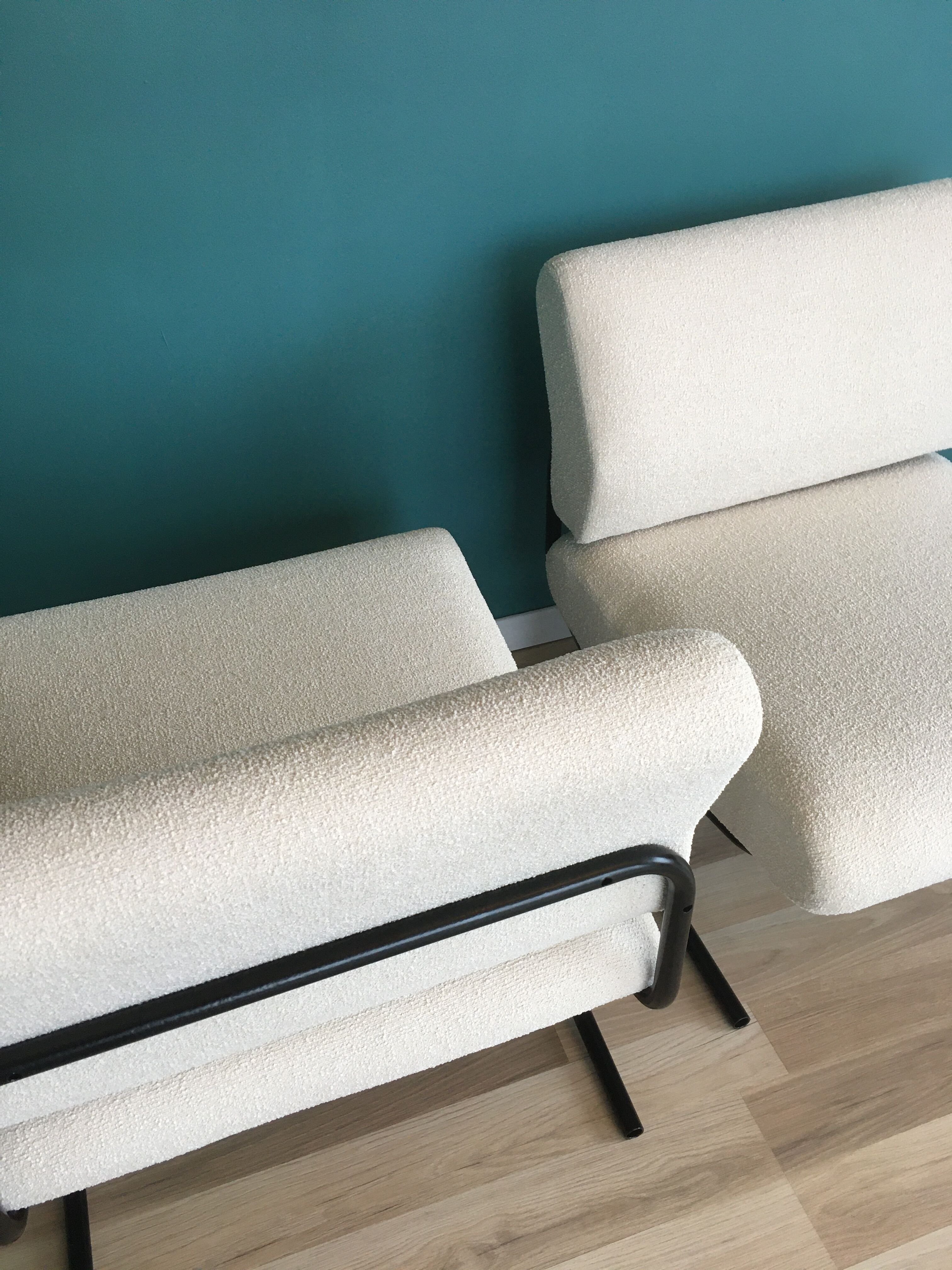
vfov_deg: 61.7
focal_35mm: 29
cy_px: 635
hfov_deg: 48.2
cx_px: 476
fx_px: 1063
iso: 50
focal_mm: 4.15
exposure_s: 1/33
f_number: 2.2
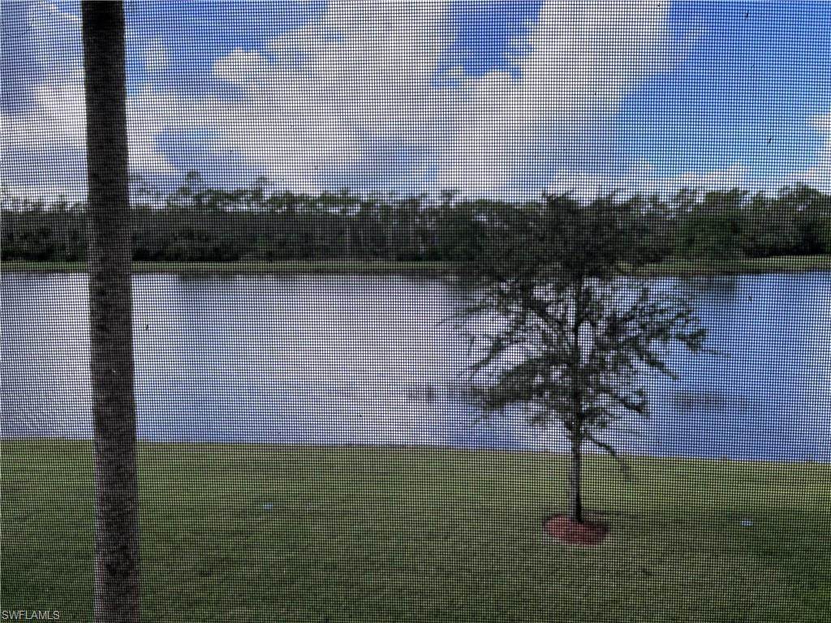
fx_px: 624
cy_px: 312
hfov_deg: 67.3
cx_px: 416
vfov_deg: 53.1
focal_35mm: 26
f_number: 1.6
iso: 32
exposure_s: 1/1795
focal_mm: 4.2
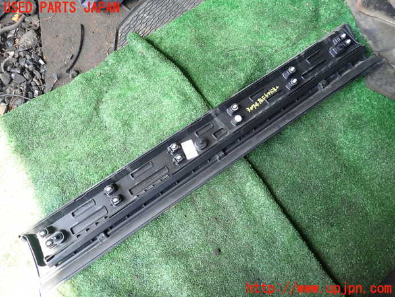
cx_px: 198
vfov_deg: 54.9
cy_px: 148
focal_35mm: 25
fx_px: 285
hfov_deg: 69.4
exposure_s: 1/125
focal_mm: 4.5
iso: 100
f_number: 2
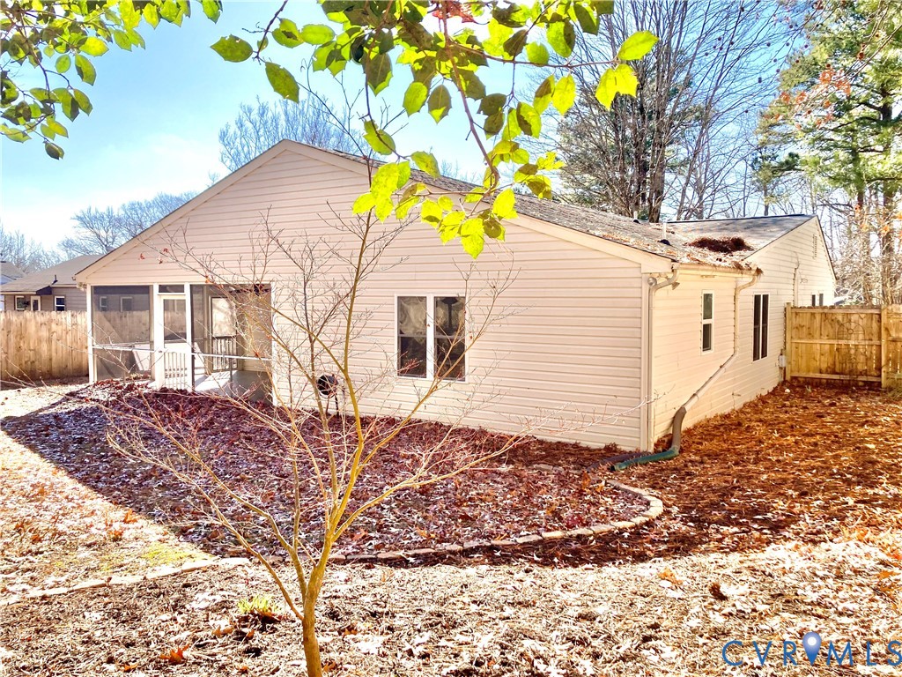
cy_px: 338
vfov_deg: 49.7
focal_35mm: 28
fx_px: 730
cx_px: 451
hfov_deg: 63.4
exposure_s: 1/979
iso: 20
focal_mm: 3.99
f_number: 1.8
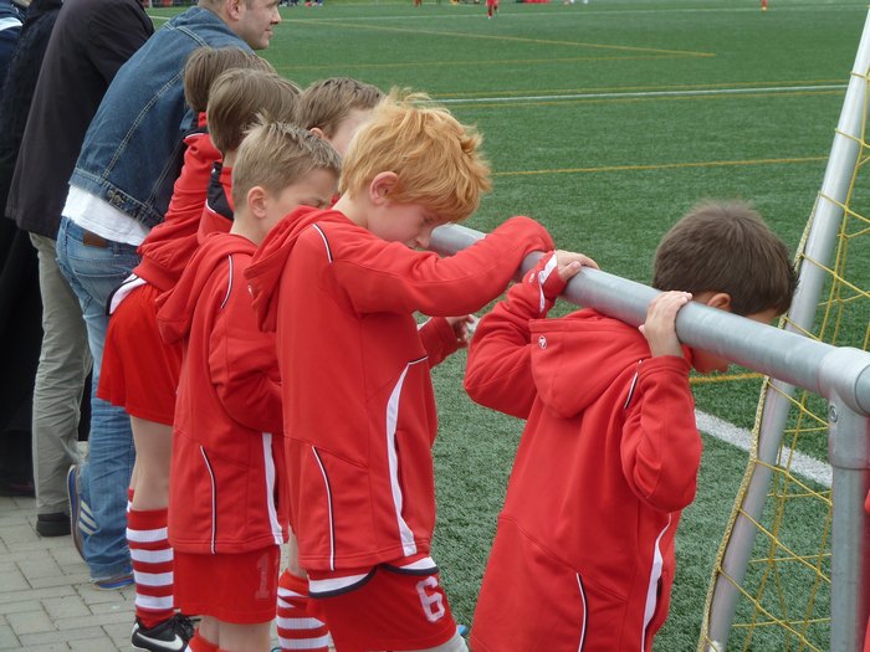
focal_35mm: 96
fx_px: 2413
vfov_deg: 15.4
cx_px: 435
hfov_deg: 20.4
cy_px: 326
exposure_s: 1/160
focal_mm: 15.8
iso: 80
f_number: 4.3
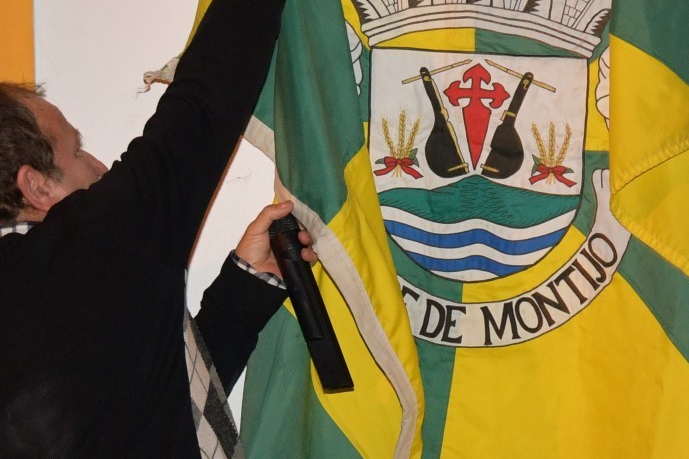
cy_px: 170
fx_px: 2564
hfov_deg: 15.2
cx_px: 506
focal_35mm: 134
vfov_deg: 10.2
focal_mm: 38
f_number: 3.3
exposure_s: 1/80
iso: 800
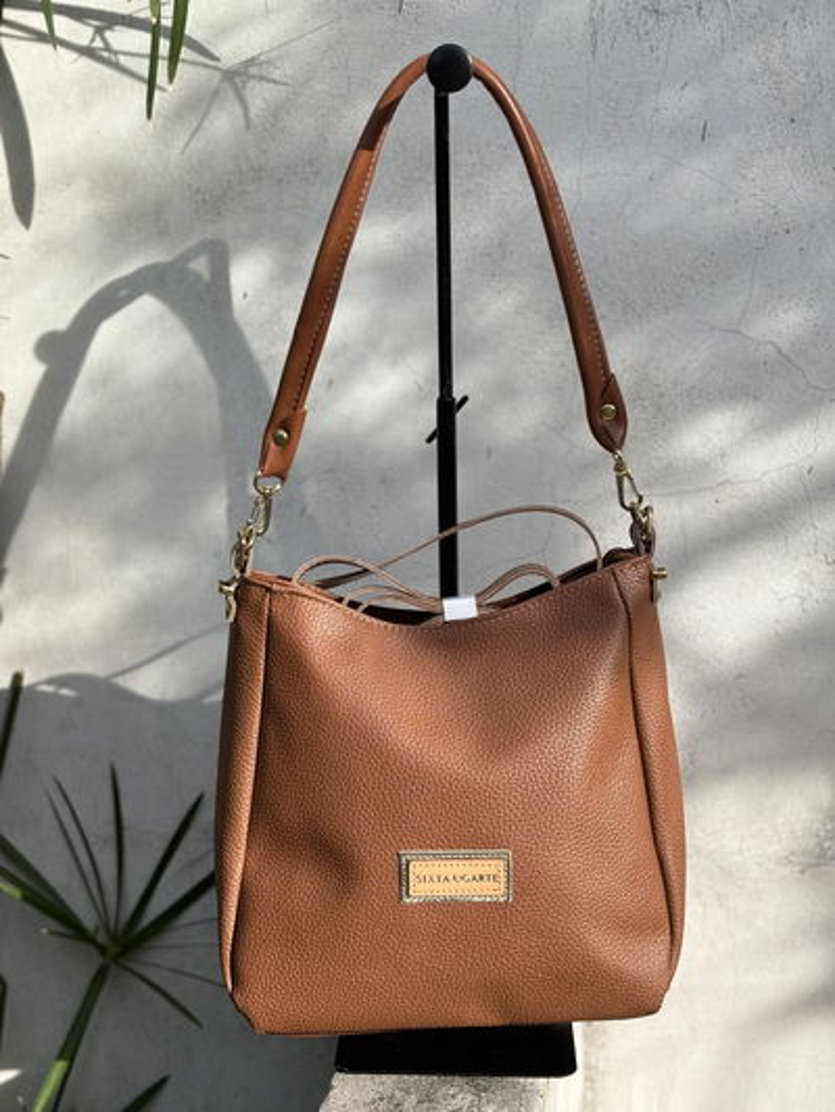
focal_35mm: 52
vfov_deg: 36.8
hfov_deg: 28.0
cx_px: 418
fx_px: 1672
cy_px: 556
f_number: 1.6
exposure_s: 1/1984
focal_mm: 5.96
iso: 32
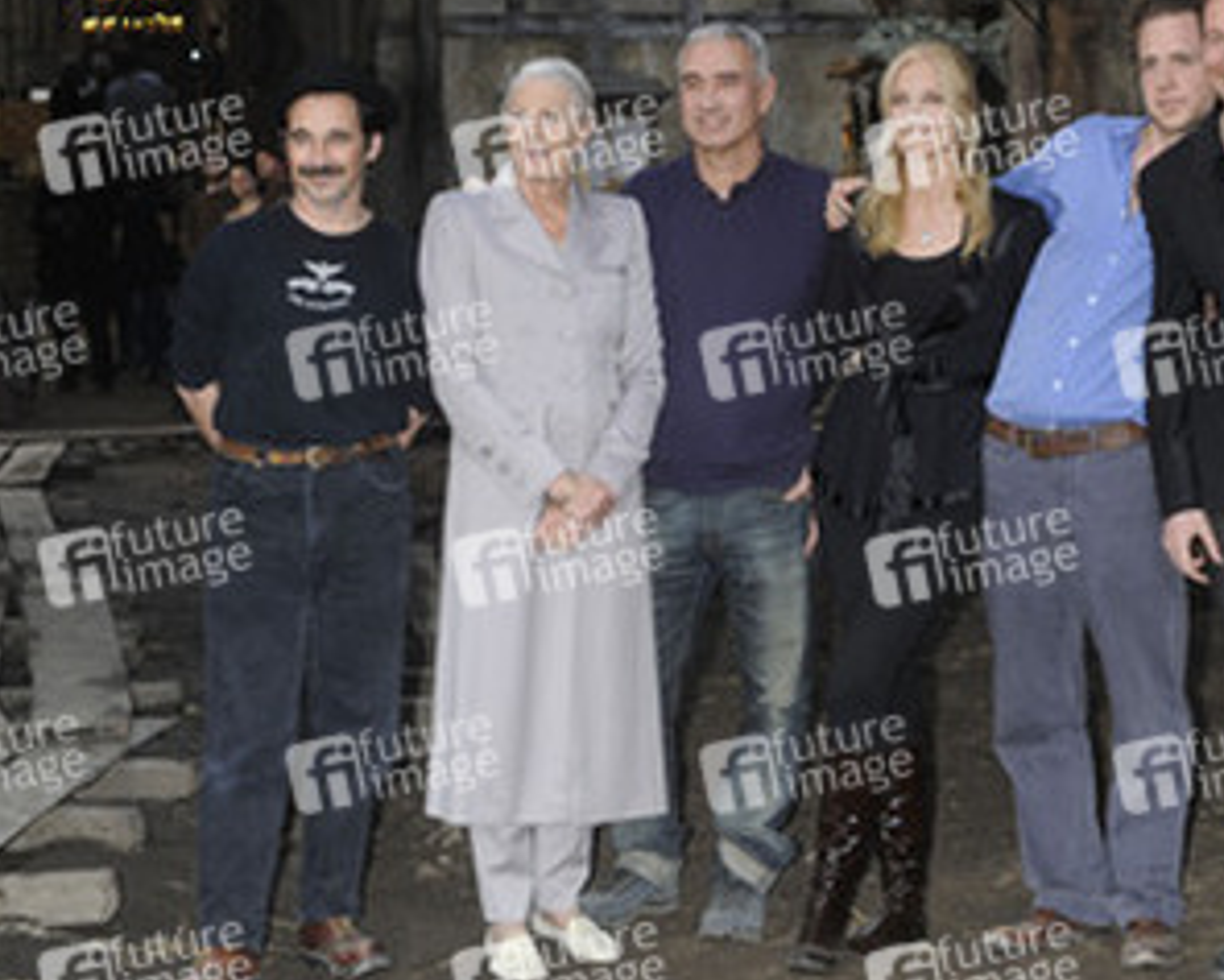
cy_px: 455
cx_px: 862
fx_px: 3624
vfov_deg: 15.4
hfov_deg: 19.1
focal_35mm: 100
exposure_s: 1/160
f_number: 5.6
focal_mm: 70
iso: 800
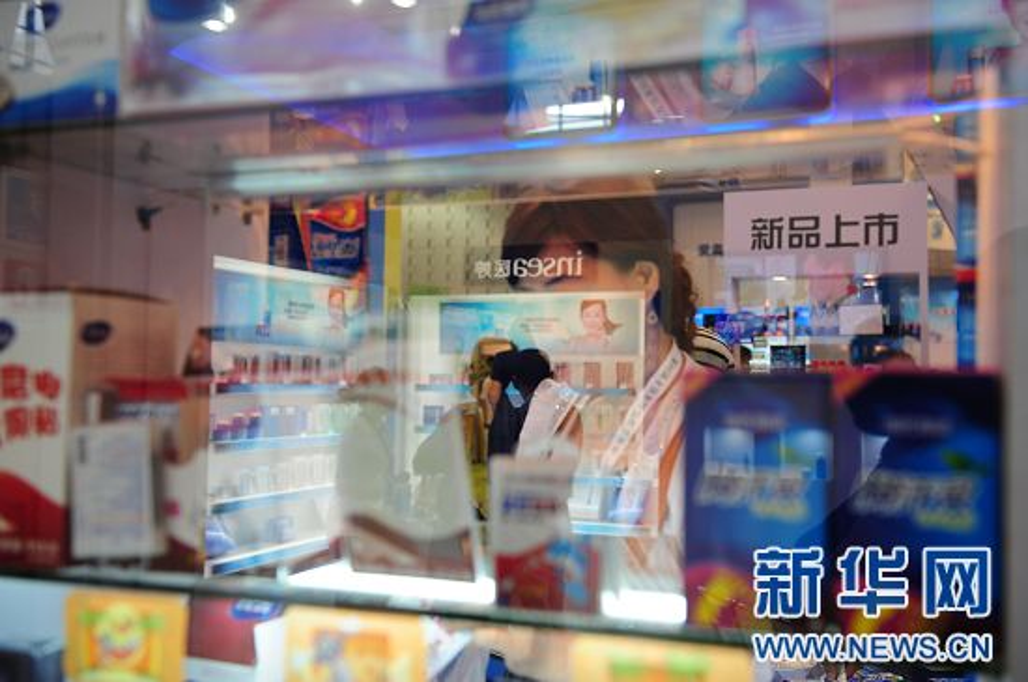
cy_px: 341
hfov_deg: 53.2
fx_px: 1026
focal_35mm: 36
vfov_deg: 36.8
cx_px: 514
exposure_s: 1/200
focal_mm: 36
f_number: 3.5
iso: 1000
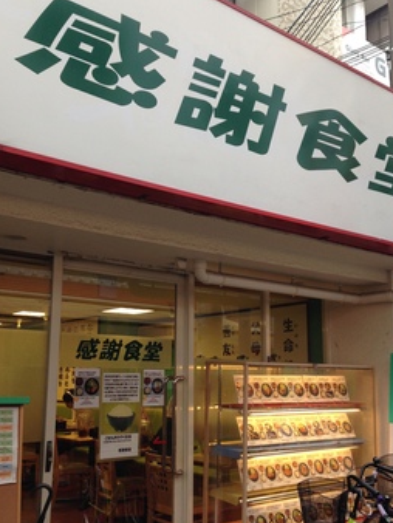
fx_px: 590
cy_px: 296
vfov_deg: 47.7
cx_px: 203
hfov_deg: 36.9
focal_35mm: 39
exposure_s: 1/60
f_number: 2.4
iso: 50
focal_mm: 4.12
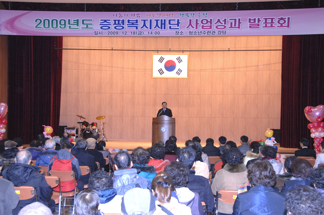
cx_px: 162
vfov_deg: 25.0
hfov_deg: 36.9
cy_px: 108
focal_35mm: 54
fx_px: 485
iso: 800
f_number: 6.7
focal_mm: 36
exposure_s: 1/60
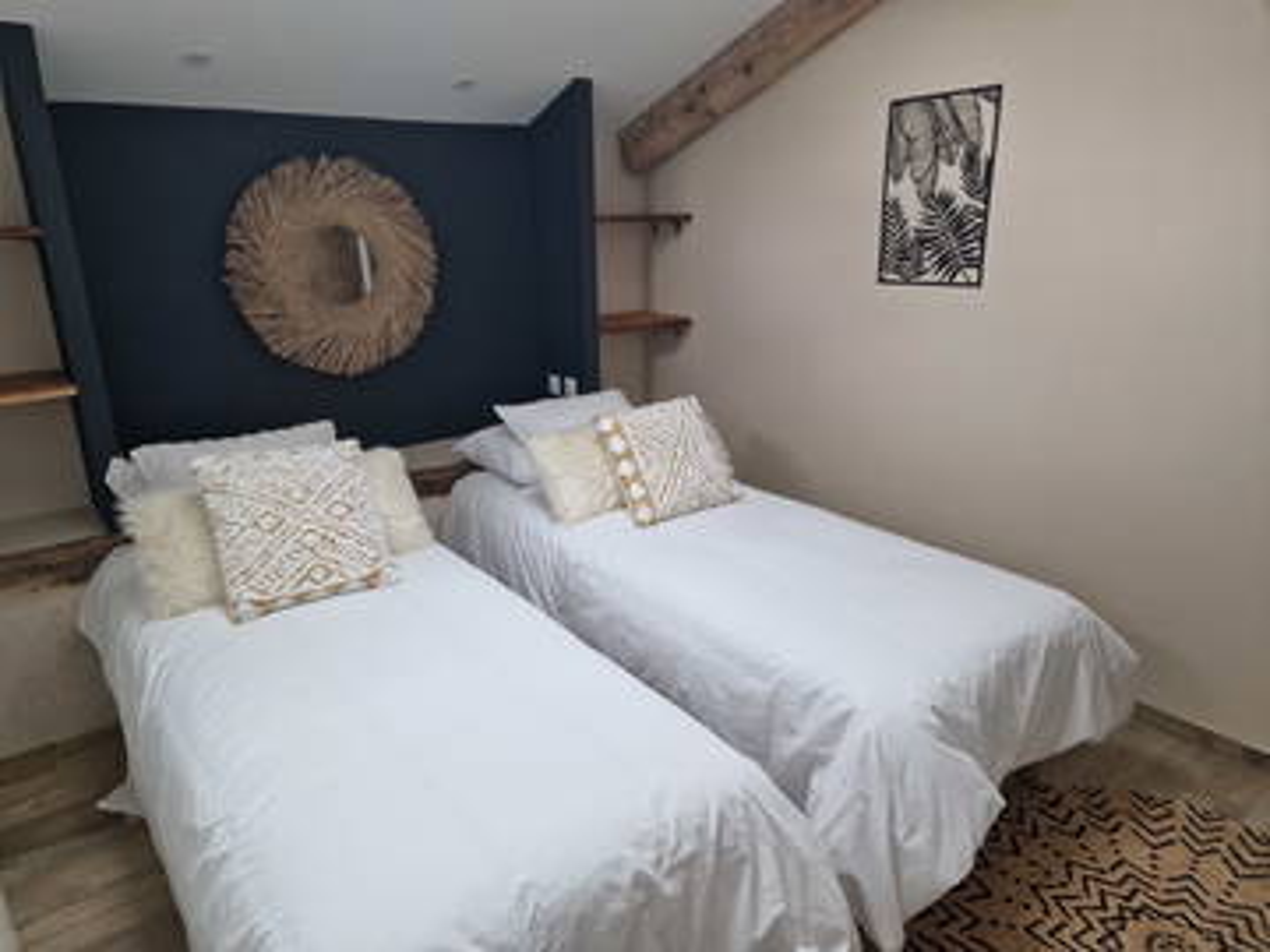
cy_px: 476
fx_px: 844
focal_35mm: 23
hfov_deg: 73.9
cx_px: 635
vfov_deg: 58.9
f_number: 1.8
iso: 200
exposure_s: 1/100
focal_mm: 6.4
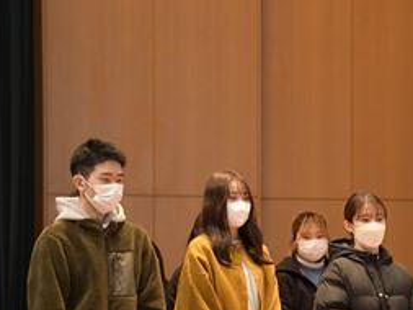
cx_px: 359
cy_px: 232
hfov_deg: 7.7
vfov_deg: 5.8
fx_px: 3056
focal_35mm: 256
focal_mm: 90
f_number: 5.3
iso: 3200
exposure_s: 1/250
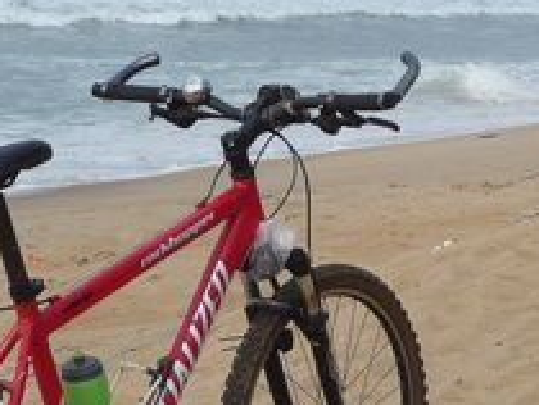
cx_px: 512
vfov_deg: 10.7
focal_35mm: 138
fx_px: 2151
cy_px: 431
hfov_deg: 14.1
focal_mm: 6.7
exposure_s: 1/800
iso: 100
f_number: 3.9
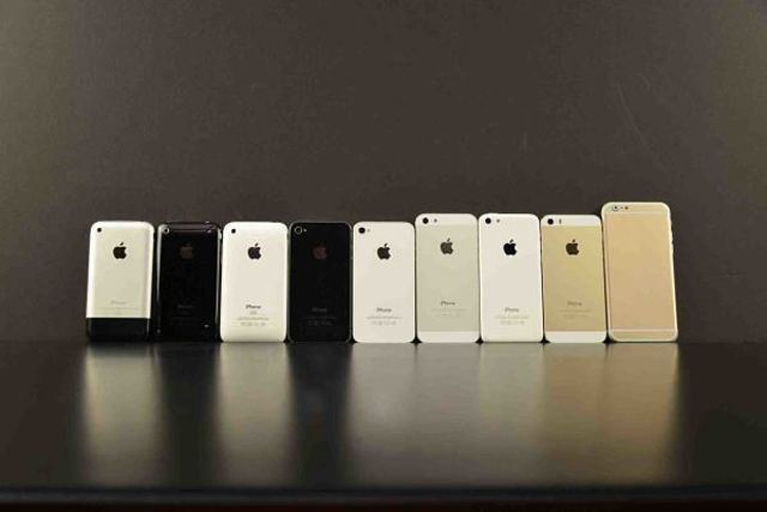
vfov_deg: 28.1
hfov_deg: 41.1
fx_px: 1023
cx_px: 384
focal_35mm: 48
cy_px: 256
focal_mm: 48
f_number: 4.2
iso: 280
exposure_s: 1/60
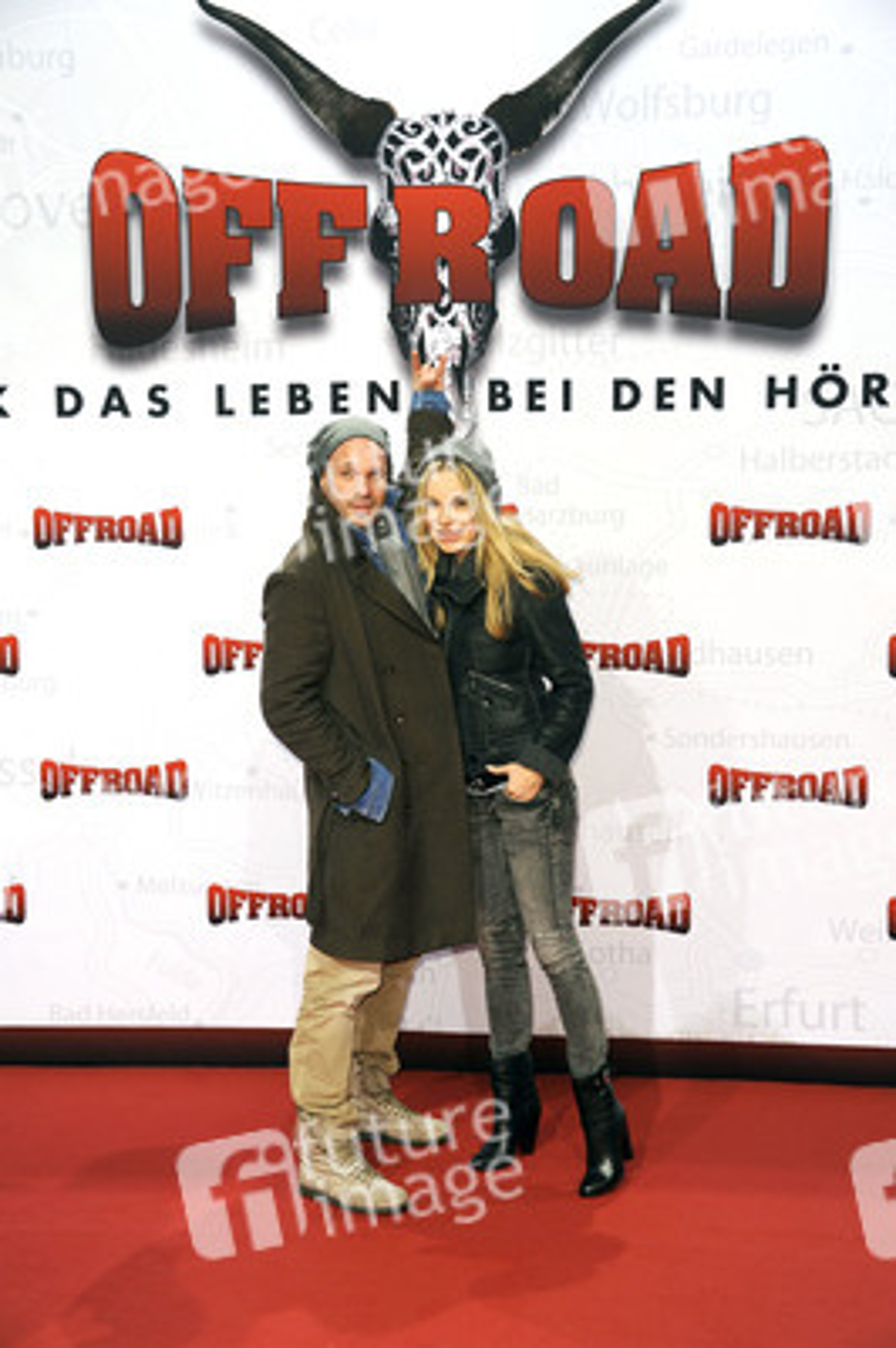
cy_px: 674
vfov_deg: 35.7
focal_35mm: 56
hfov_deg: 24.2
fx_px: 2094
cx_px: 448
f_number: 5.6
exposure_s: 1/160
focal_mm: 56
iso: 800
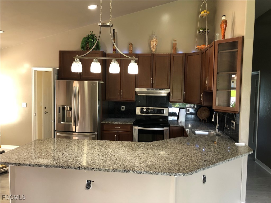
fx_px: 219
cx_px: 136
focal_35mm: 28
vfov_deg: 49.7
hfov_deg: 63.4
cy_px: 102
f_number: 1.8
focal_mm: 3.99
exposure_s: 1/17
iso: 40
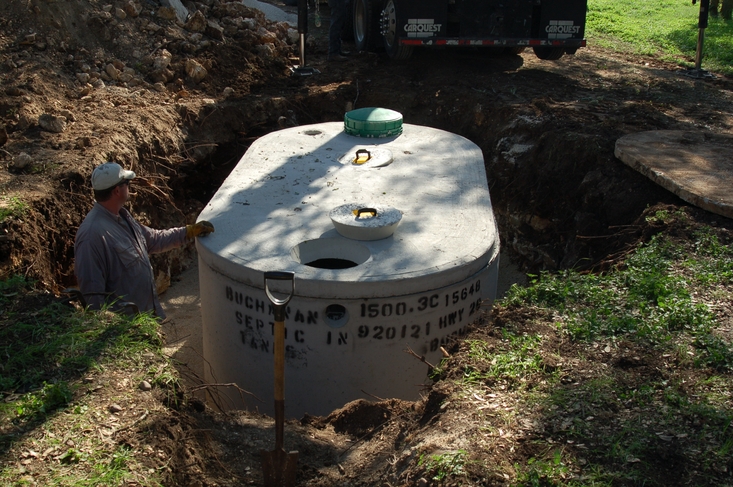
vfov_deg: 31.8
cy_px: 244
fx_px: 854
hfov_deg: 46.4
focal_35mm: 42
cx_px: 366
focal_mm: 28
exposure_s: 1/200
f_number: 7.1
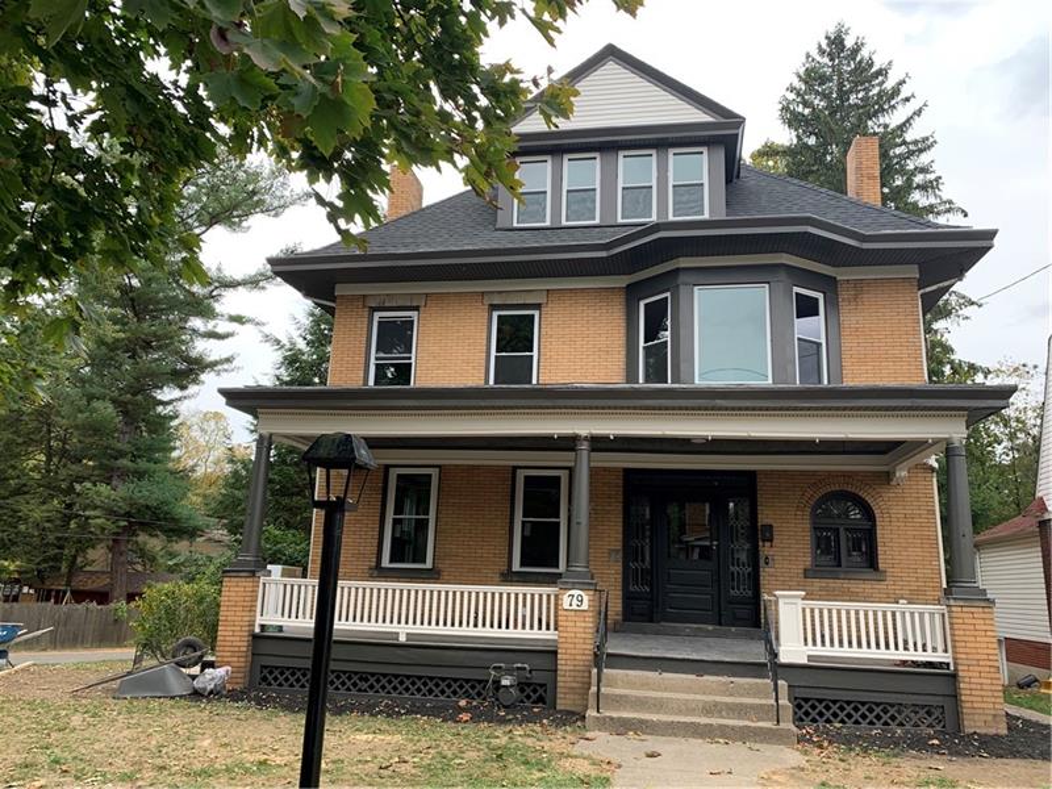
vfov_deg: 53.1
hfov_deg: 67.3
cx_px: 526
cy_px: 394
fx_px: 790
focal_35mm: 26
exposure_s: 1/122
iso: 25
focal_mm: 4.25
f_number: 1.8
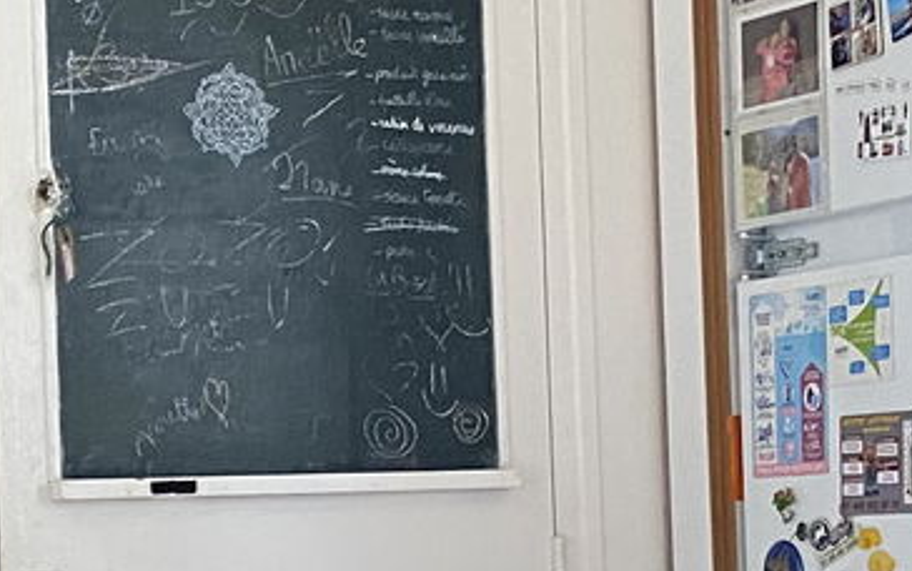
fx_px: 3009
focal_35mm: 121
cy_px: 496
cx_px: 288
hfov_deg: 17.2
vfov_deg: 10.8
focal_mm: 4.25
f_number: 1.8
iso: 400
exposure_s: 1/60
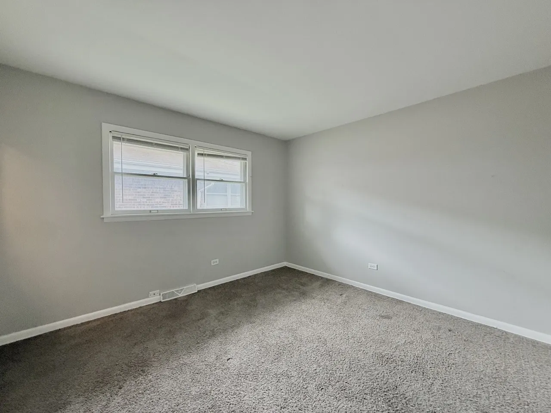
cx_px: 276
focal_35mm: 14
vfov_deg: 85.7
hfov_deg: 102.1
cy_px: 206
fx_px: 223
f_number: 2.2
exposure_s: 1/60
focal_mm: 2.22
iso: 500
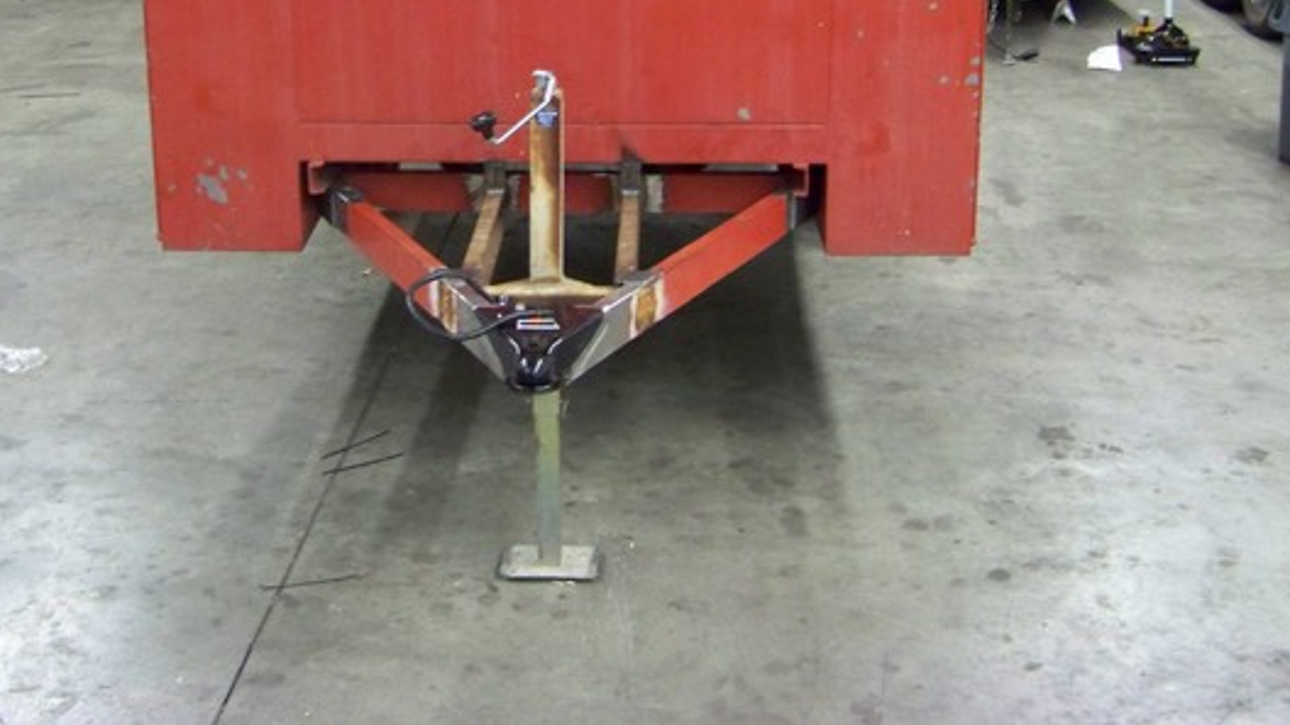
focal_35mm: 52
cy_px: 87
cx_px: 594
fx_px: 1779
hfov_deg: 39.8
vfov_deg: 22.5
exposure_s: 1/13
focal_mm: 5.85
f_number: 2.8
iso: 400
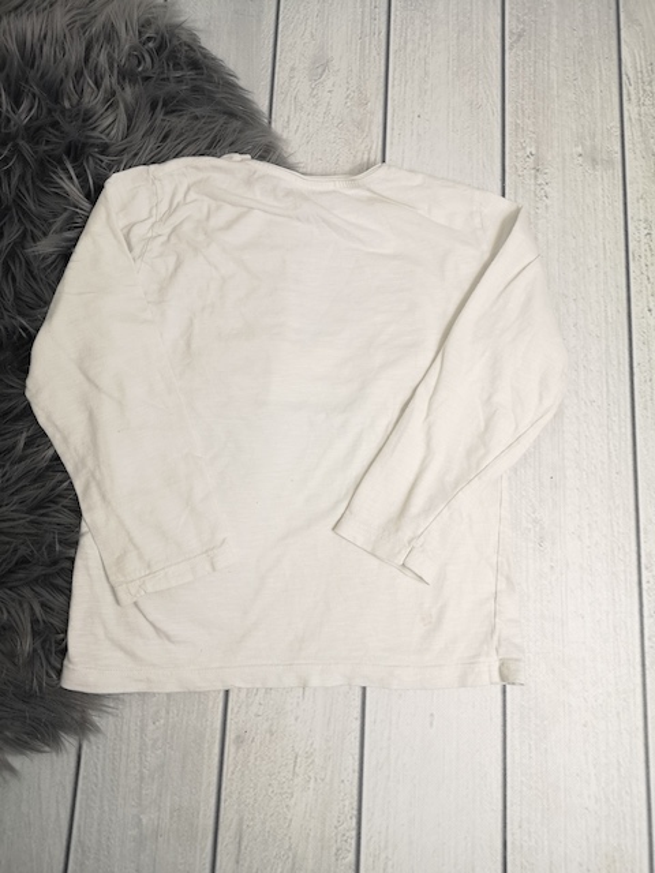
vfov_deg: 65.3
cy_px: 436
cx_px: 328
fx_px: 681
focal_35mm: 27
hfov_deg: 51.4
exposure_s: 1/50
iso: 64
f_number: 1.8
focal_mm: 5.58
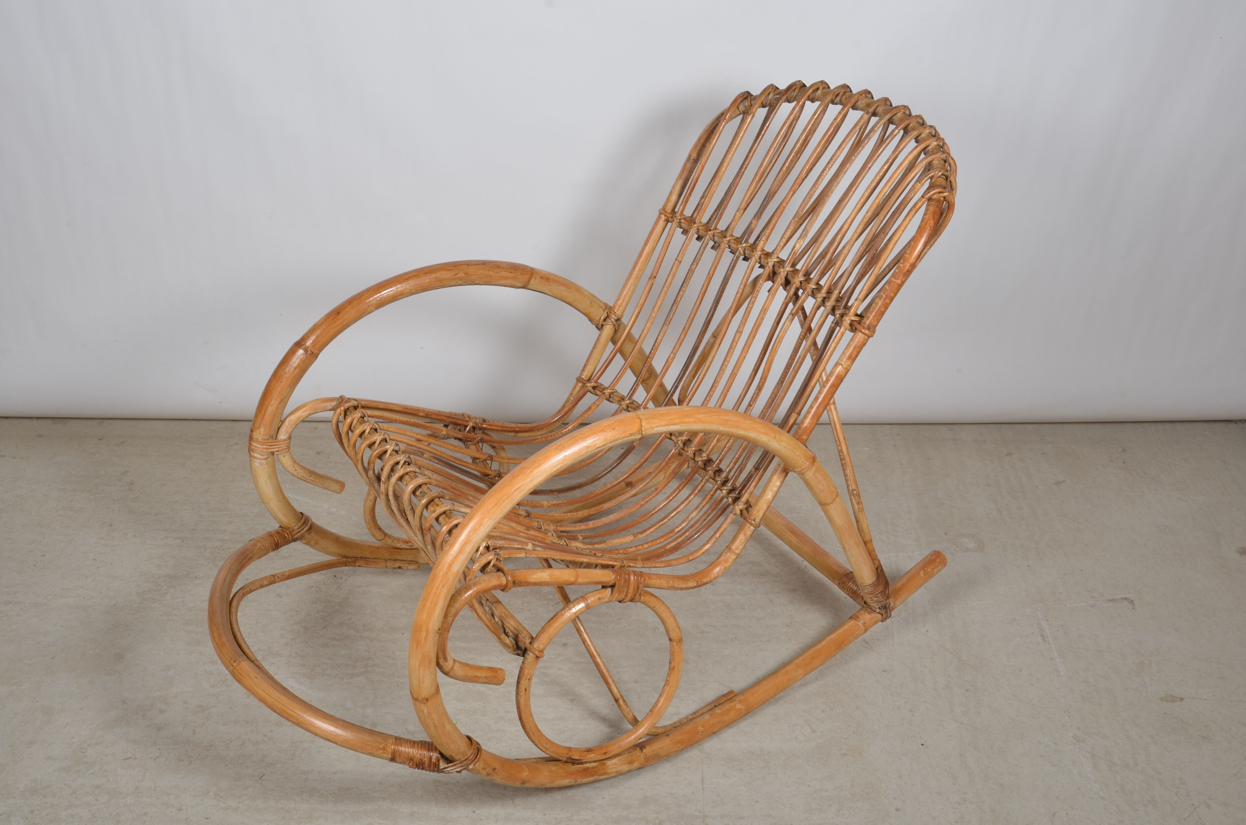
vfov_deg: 36.7
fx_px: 1243
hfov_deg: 53.2
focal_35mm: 36
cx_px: 623
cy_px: 412
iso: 100
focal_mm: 24
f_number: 14
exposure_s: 1/125
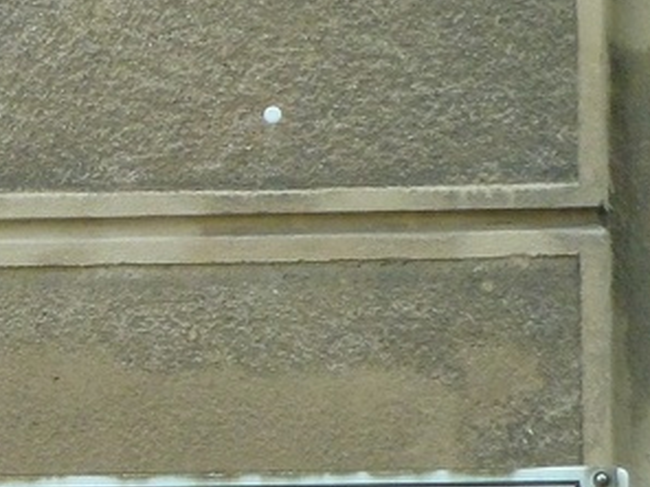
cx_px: 147
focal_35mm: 1066
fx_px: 20017
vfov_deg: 1.4
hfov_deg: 1.9
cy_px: 537
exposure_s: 1/125
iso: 400
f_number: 4.9
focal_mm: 49.2
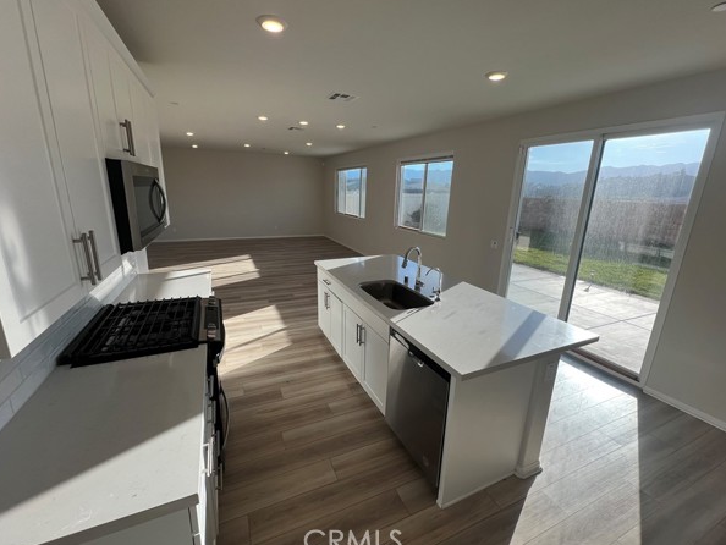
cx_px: 363
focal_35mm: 14
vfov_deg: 85.7
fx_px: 294
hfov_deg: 102.0
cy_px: 265
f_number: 1.8
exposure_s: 1/355
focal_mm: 1.57
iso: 32
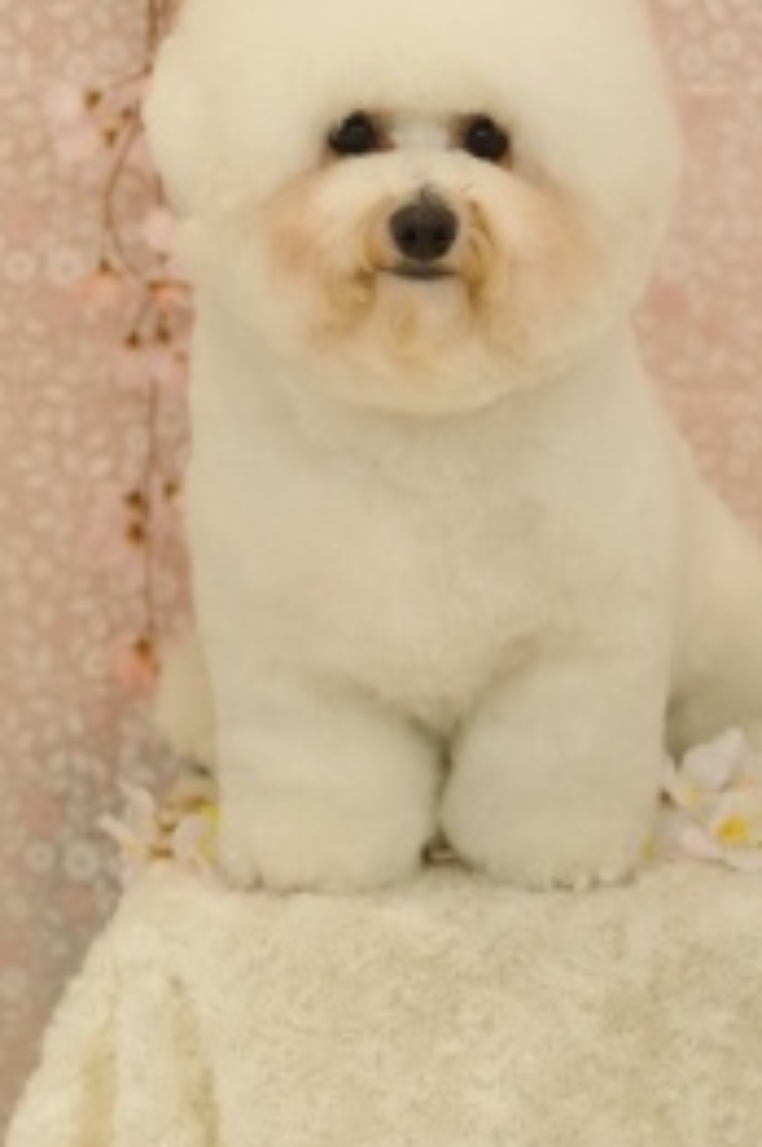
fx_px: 3979
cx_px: 429
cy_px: 302
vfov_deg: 16.3
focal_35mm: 125
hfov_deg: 10.9
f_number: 3.5
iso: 1250
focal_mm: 55
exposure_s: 1/200
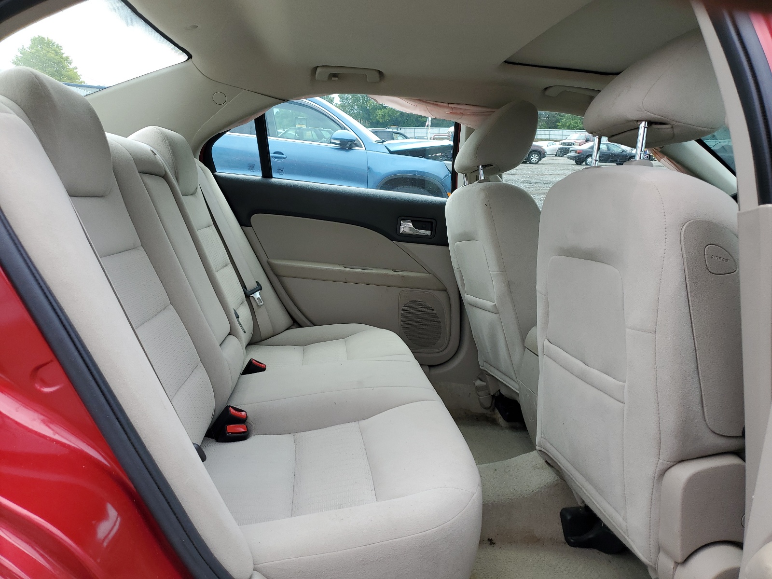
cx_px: 386
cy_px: 290
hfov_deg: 67.3
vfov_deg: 53.1
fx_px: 580
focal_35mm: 26
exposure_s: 1/714
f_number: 1.5
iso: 50
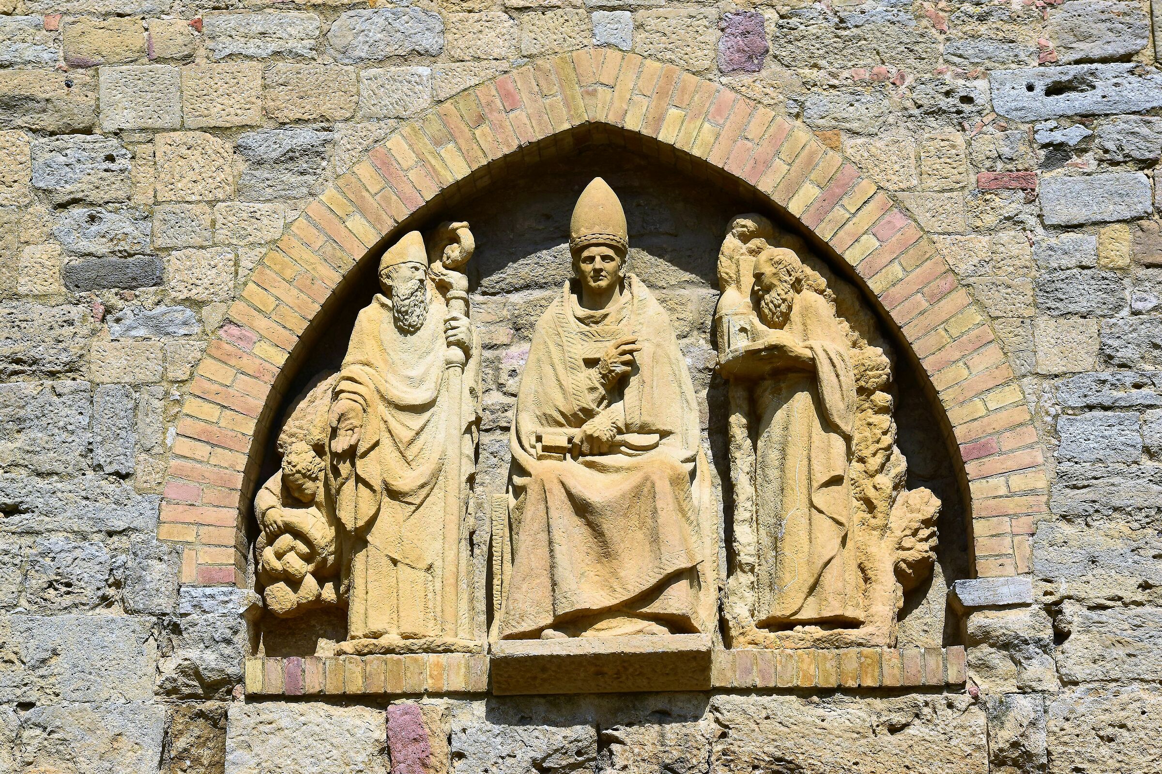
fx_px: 3002
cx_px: 581
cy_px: 387
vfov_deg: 14.7
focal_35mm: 93
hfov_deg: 21.9
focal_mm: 62
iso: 400
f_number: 11
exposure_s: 1/500
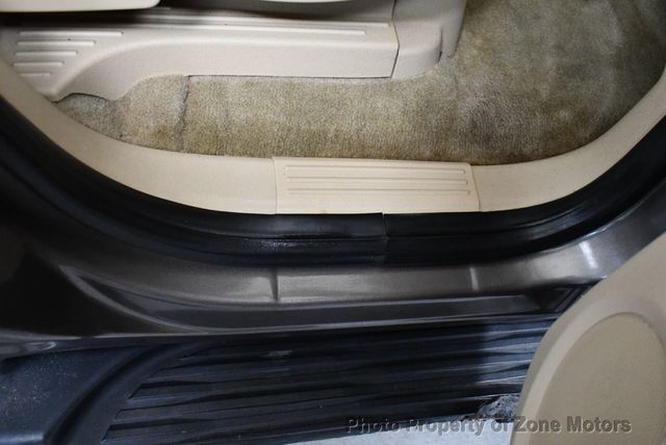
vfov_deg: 36.9
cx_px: 333
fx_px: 667
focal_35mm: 36
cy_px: 222
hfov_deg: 53.1
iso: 3200
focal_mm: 18
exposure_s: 1/100
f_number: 3.5
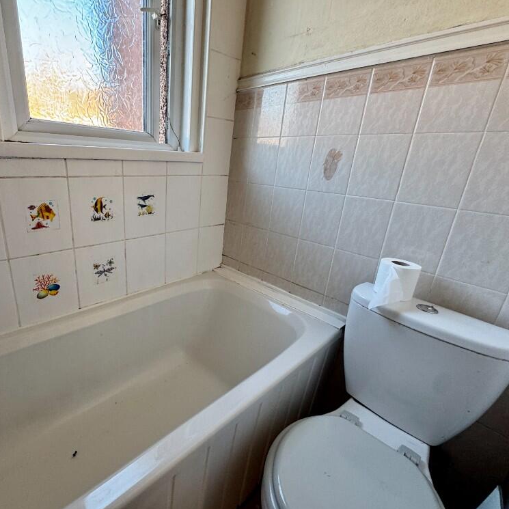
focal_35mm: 17
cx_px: 192
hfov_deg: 82.4
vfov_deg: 84.0
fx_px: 283
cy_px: 249
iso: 160
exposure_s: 1/99
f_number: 2.2
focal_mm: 2.22
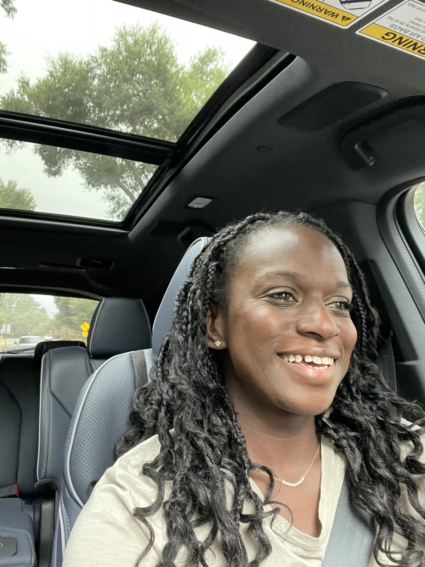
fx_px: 491
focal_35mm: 30
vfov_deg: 60.0
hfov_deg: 46.8
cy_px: 284
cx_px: 212
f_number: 2.2
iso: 400
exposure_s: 1/60
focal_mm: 2.71
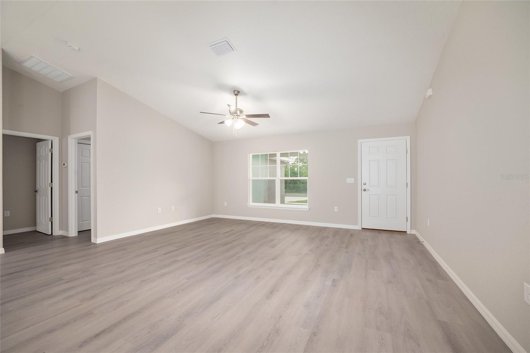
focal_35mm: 14
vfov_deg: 81.2
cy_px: 176
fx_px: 206
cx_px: 265
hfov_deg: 104.3
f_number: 7.1
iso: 320
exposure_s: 1/5
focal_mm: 14
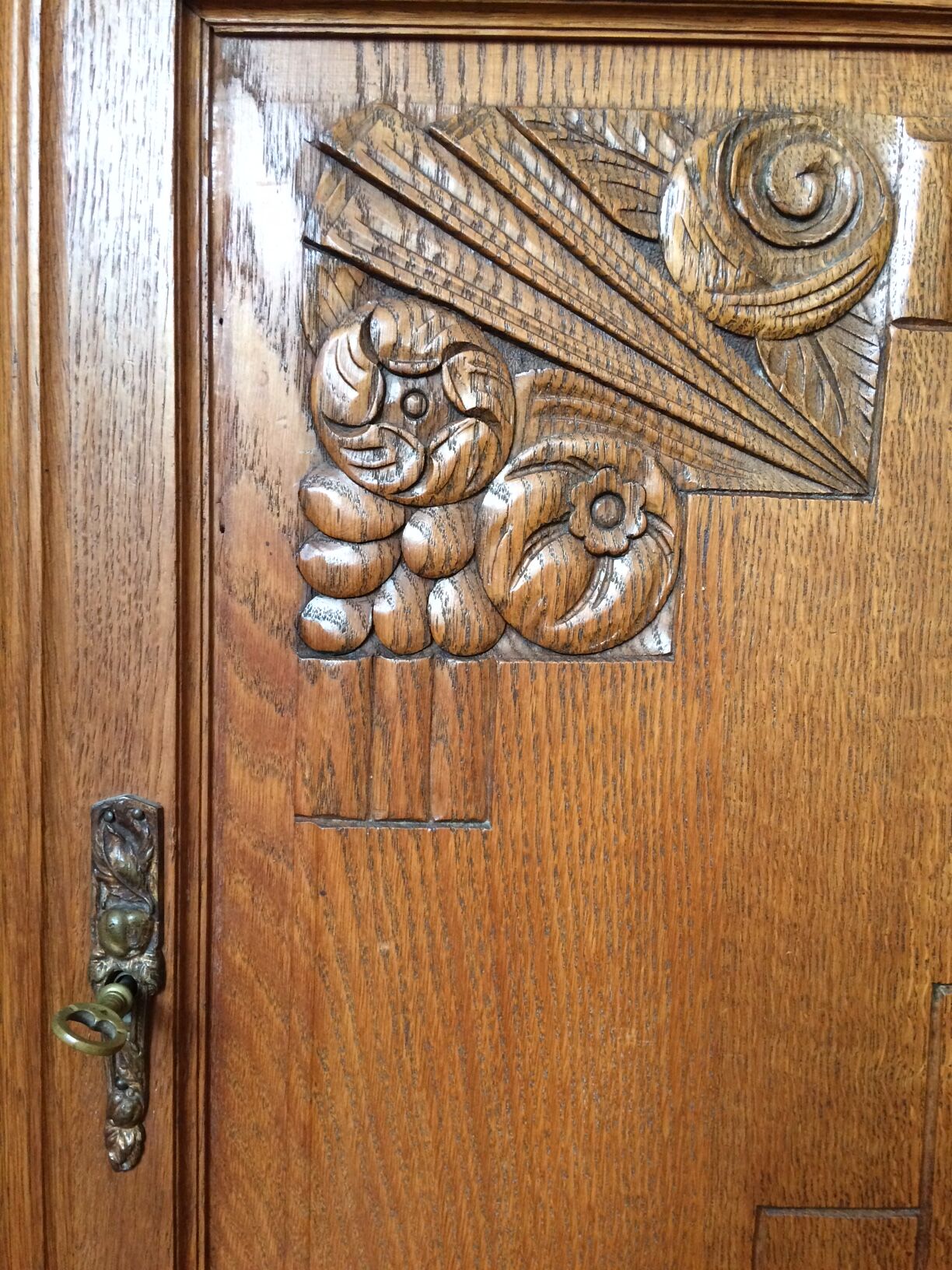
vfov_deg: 61.7
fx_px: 1063
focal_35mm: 29
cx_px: 476
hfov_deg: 48.2
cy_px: 635
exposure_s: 1/33
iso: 320
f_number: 2.2
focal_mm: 4.15
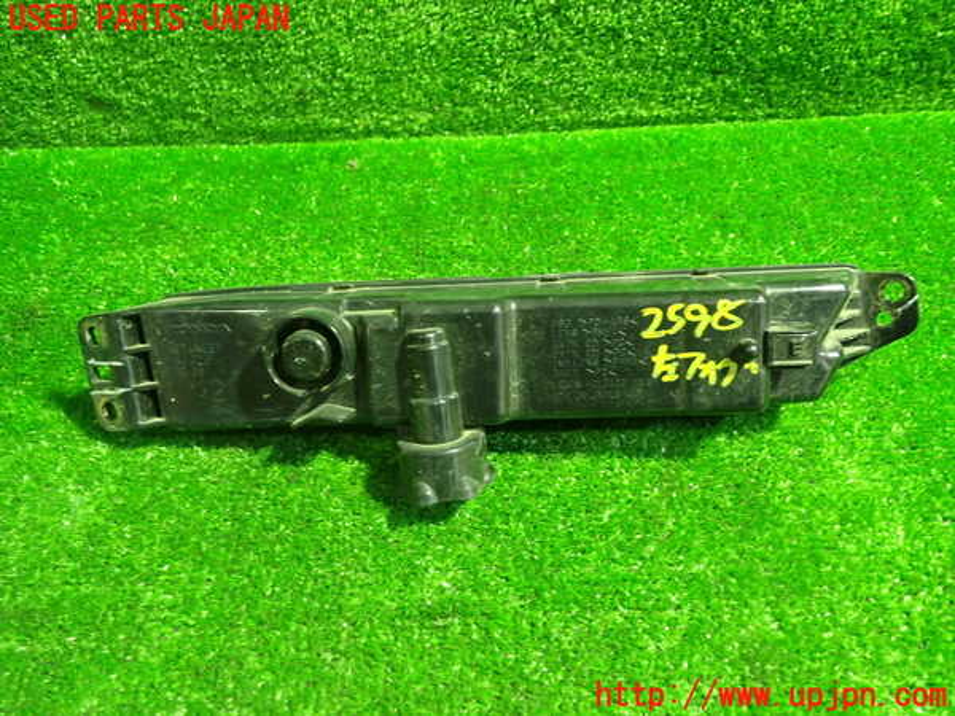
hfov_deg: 60.0
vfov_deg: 46.8
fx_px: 828
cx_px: 478
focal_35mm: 30
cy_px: 358
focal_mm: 5.4
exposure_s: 1/30
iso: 640
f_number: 2.3
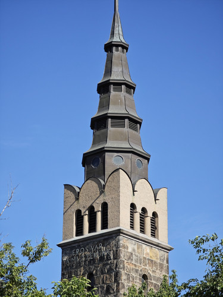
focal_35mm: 120
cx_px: 112
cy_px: 148
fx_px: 1031
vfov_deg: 16.4
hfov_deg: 12.3
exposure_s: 1/1042
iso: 50
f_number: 2.5
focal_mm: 19.4
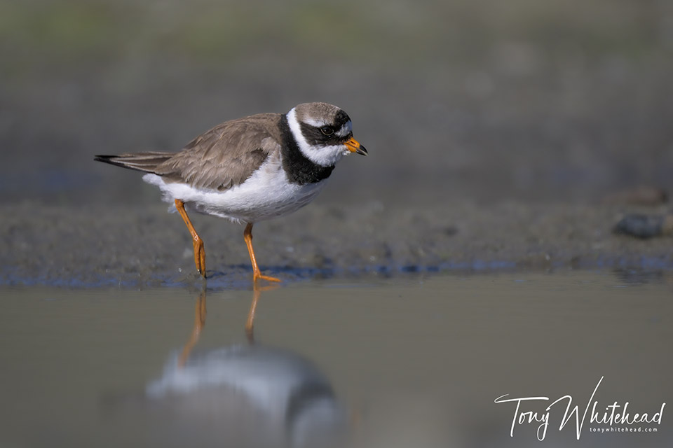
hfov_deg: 2.6
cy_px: 224
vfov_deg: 1.7
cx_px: 336
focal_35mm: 800
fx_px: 14954
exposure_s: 1/3200
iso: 400
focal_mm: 800
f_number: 6.3
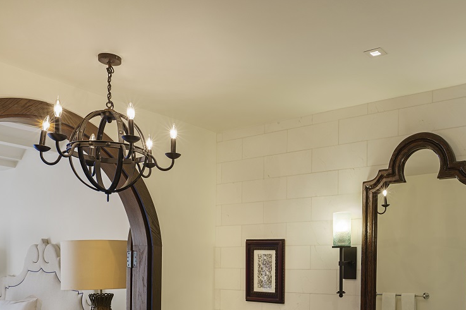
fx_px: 492
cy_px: 293
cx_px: 294
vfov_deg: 32.8
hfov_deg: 50.2
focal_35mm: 38
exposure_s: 1
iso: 100
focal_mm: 20
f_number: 10
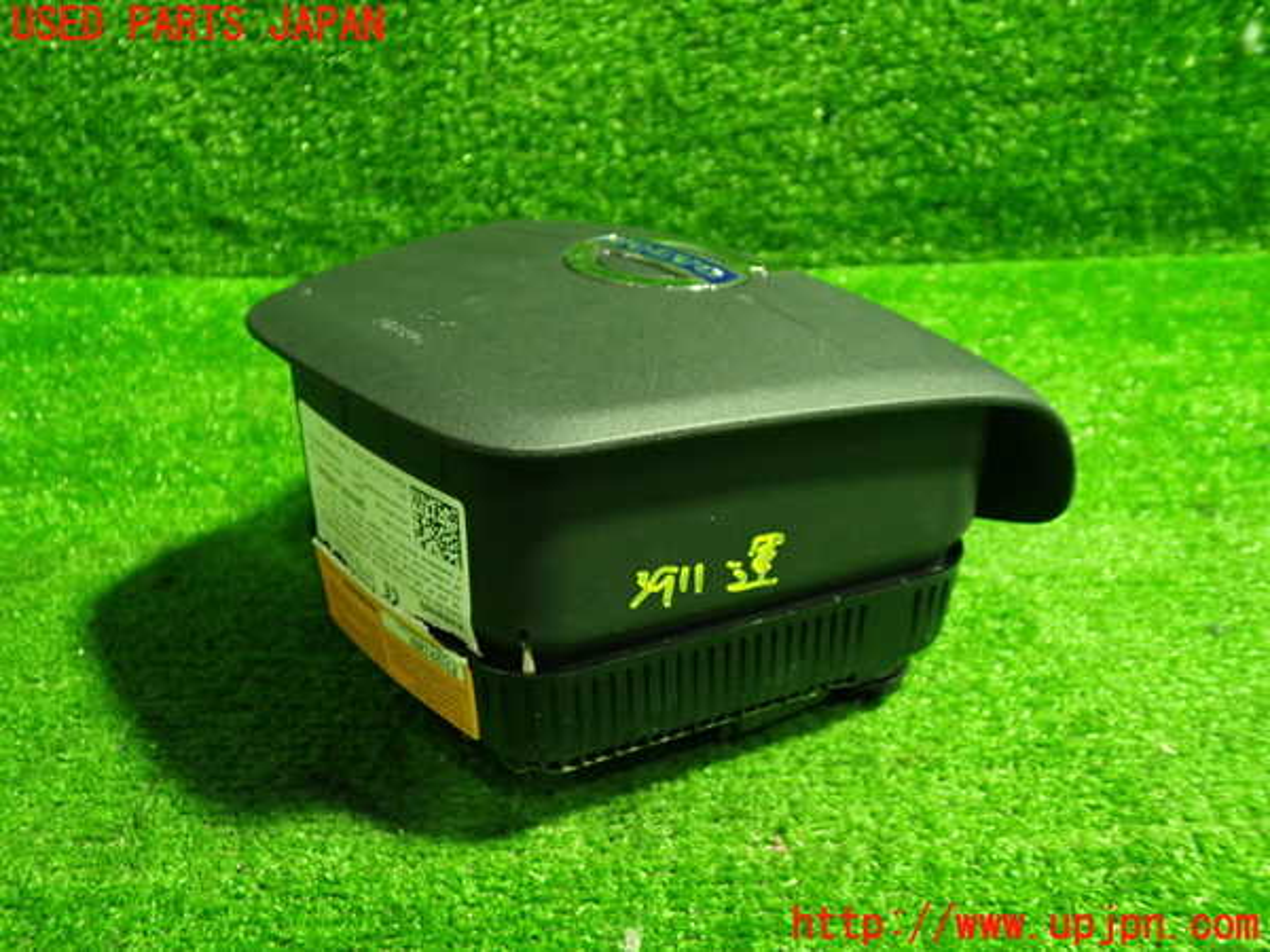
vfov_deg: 46.8
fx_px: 1101
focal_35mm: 30
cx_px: 635
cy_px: 476
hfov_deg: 60.0
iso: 640
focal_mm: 5.4
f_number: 2.3
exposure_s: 1/30
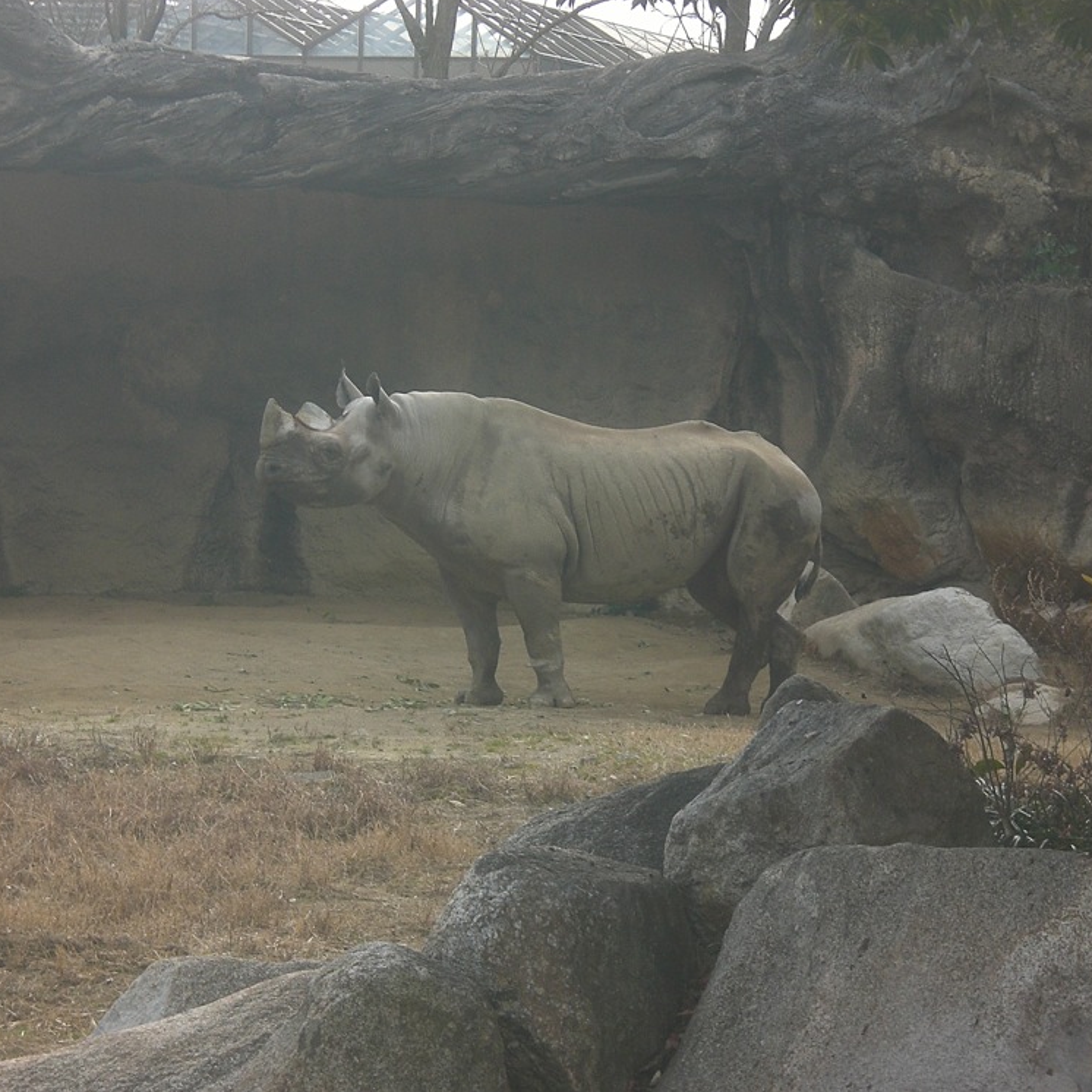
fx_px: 4818
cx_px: 574
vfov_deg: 12.9
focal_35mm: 135
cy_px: 545
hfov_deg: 12.9
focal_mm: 18.9
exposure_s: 1/125
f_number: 5.9
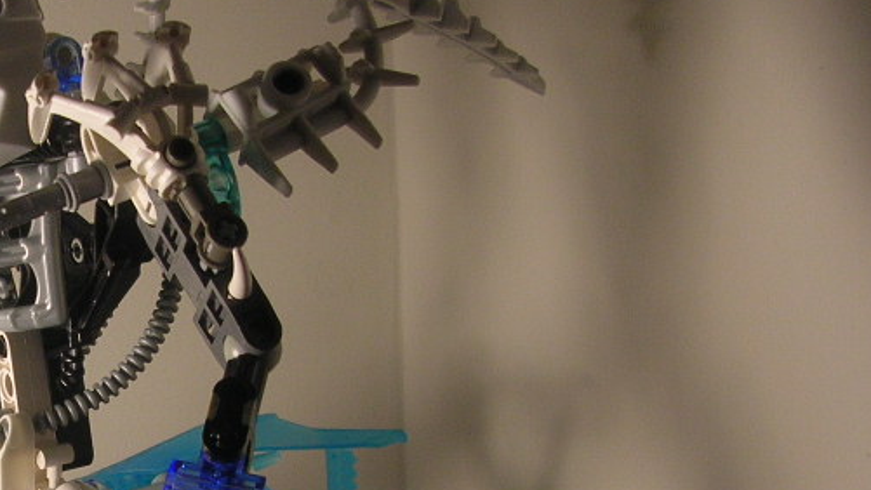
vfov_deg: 15.3
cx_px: 54
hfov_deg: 26.1
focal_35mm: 78
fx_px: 1802
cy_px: 447
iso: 50
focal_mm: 5.8
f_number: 2.8
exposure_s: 1/77.8
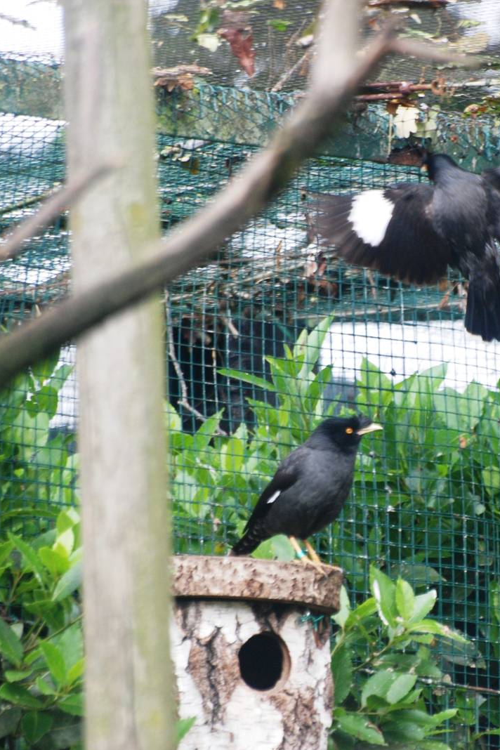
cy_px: 375
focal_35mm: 675
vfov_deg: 3.1
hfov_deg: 2.0
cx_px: 459
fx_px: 14061
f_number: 5.6
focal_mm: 300
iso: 360
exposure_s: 1/125
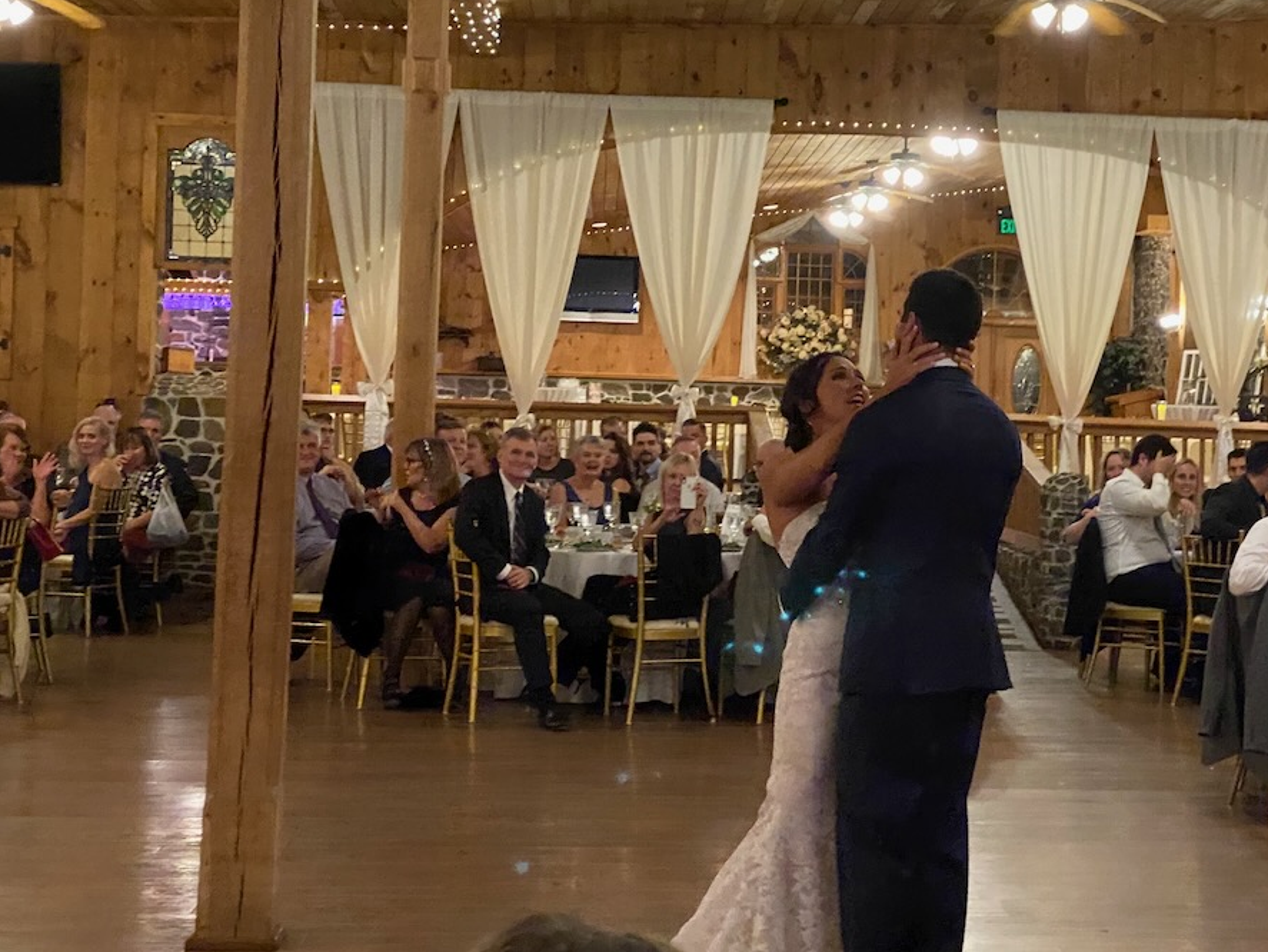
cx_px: 821
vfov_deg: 19.6
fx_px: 2748
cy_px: 405
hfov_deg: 25.9
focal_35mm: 75
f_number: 2
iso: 1000
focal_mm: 6
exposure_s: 1/30
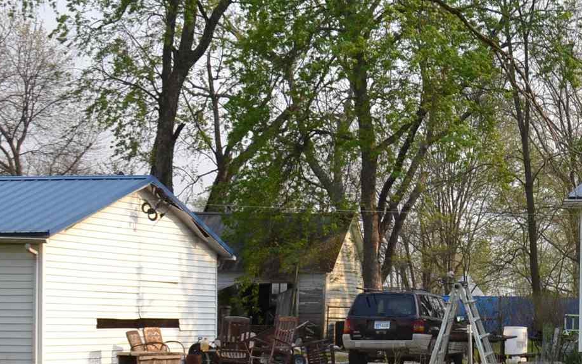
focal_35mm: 92
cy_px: 273
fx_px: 1459
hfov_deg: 21.2
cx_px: 674
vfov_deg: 14.1
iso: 100
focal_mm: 18
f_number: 7.1
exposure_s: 1/200
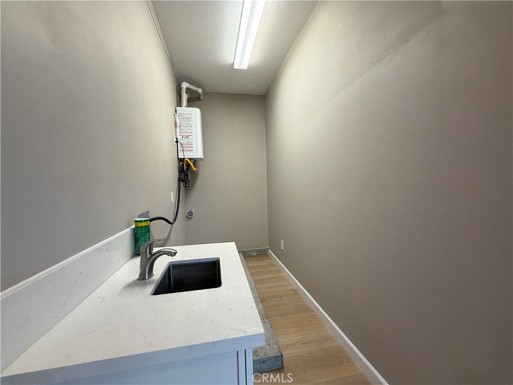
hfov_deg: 102.1
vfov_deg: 85.7
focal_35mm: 14
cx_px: 256
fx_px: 207
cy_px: 192
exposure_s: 1/120
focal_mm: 2.22
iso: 250
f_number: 2.2
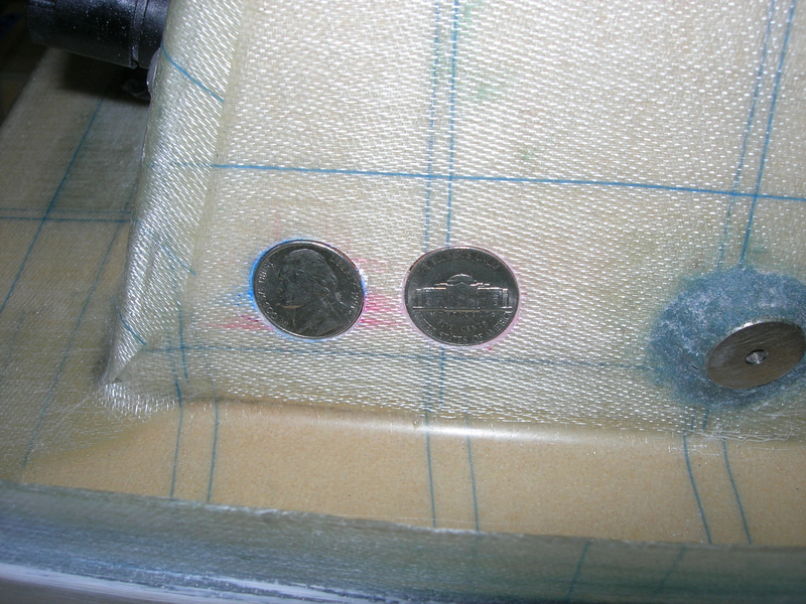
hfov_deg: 49.0
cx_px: 403
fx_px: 885
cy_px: 302
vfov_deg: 37.7
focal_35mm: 38
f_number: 4.8
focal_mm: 7.8
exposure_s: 1/60.1
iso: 64
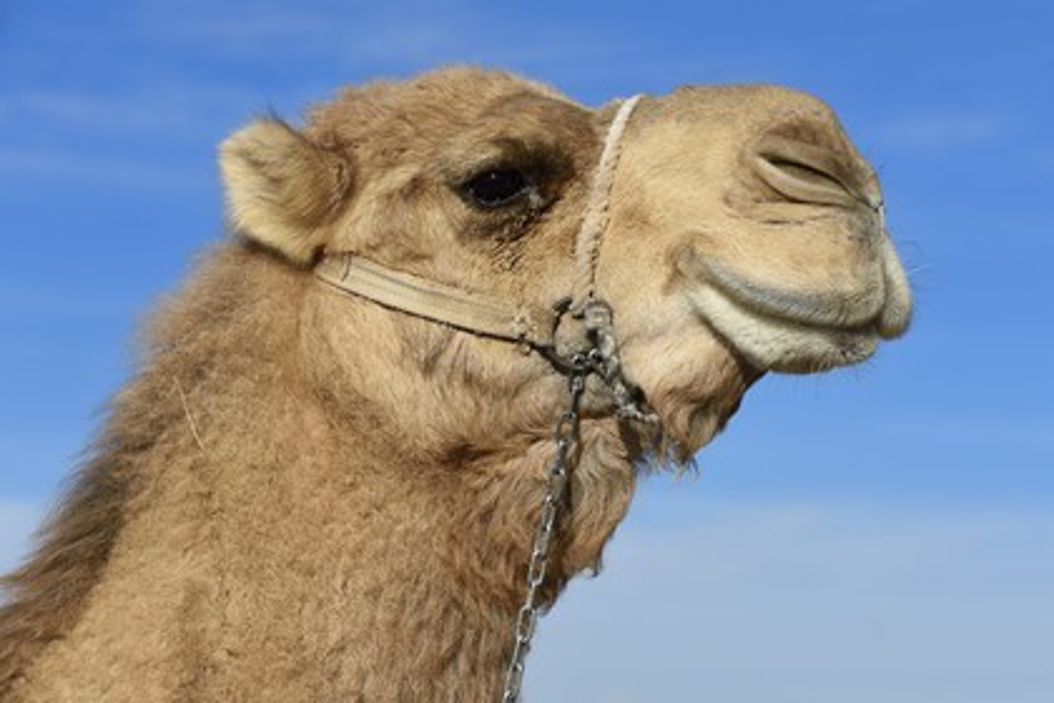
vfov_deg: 9.5
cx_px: 527
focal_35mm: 145
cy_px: 352
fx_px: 4245
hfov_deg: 14.2
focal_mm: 145
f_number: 11
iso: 200
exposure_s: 1/400
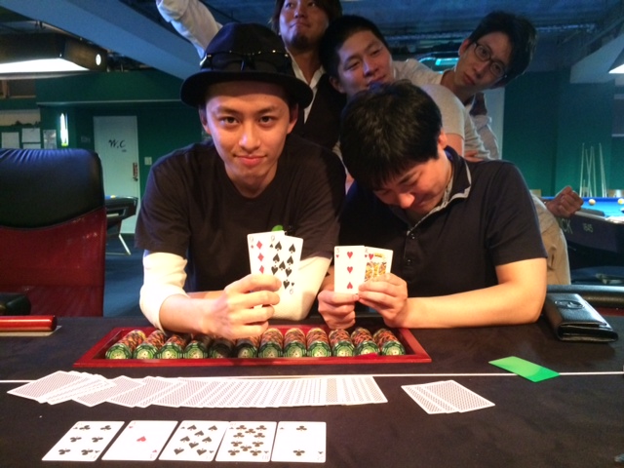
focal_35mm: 30
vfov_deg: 46.8
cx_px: 312
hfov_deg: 60.0
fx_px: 541
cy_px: 234
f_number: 2.2
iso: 400
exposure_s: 1/15
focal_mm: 4.12
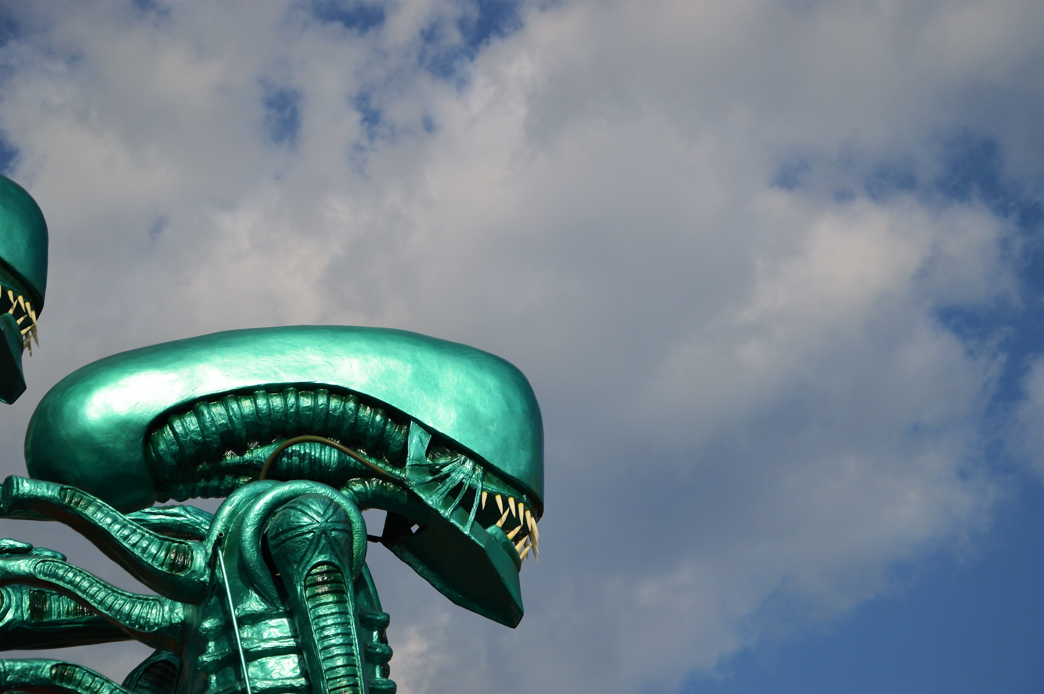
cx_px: 522
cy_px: 347
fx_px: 2260
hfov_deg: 26.0
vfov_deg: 17.5
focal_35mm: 78
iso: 200
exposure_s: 1/2500
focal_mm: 52
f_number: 5
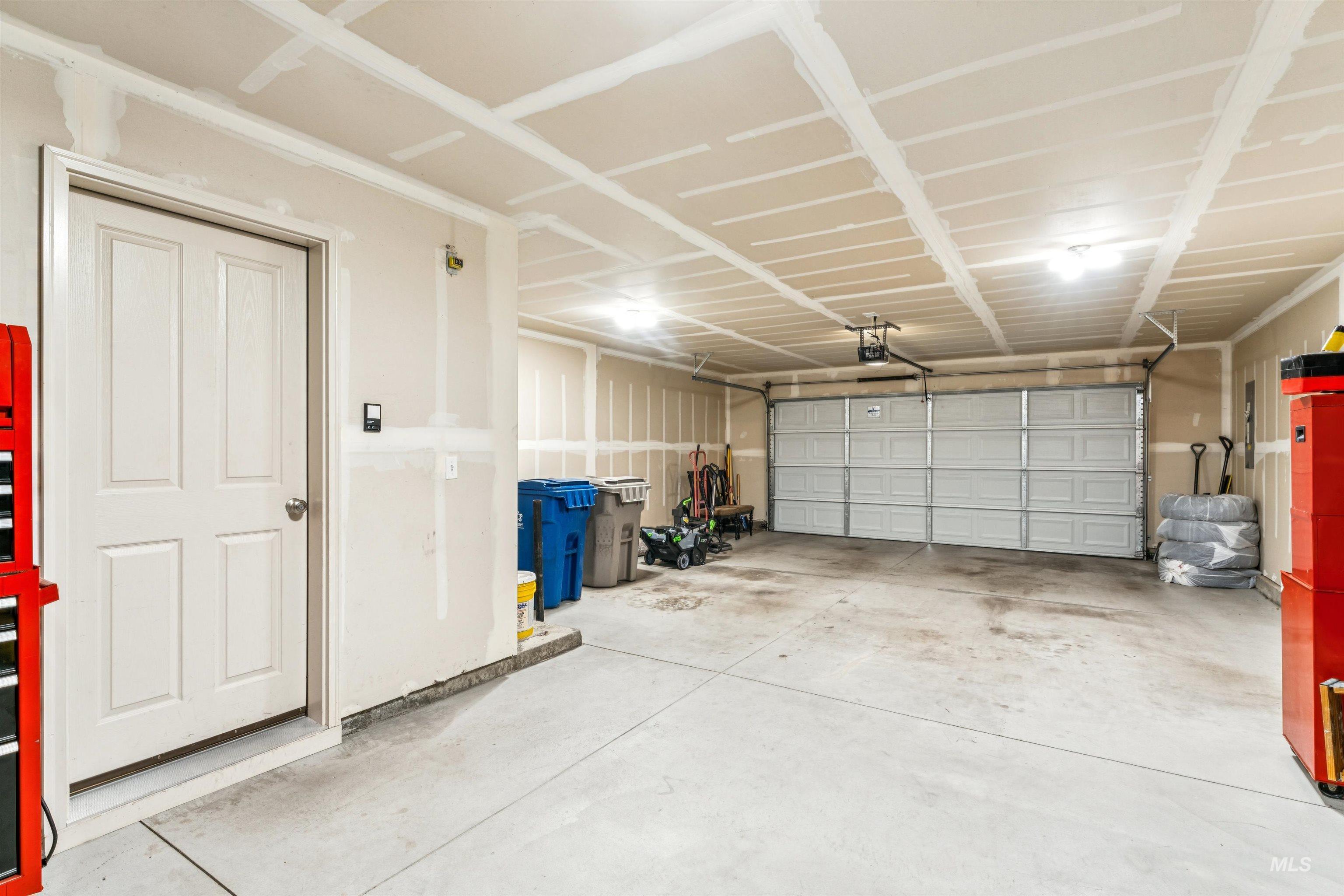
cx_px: 672
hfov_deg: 94.0
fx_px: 627
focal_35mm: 17
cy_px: 448
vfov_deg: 71.1
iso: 400
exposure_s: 1/2
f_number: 13
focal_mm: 16.8
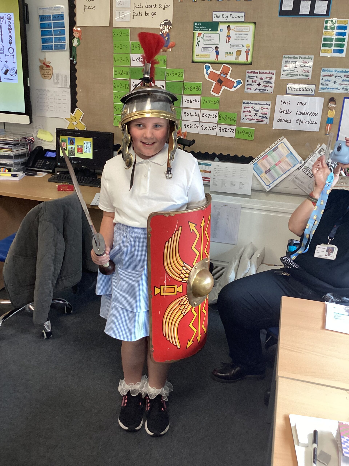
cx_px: 174
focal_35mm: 31
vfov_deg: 58.4
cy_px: 233
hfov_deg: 45.4
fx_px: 417
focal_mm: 3.3
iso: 200
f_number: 2.4
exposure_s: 1/60
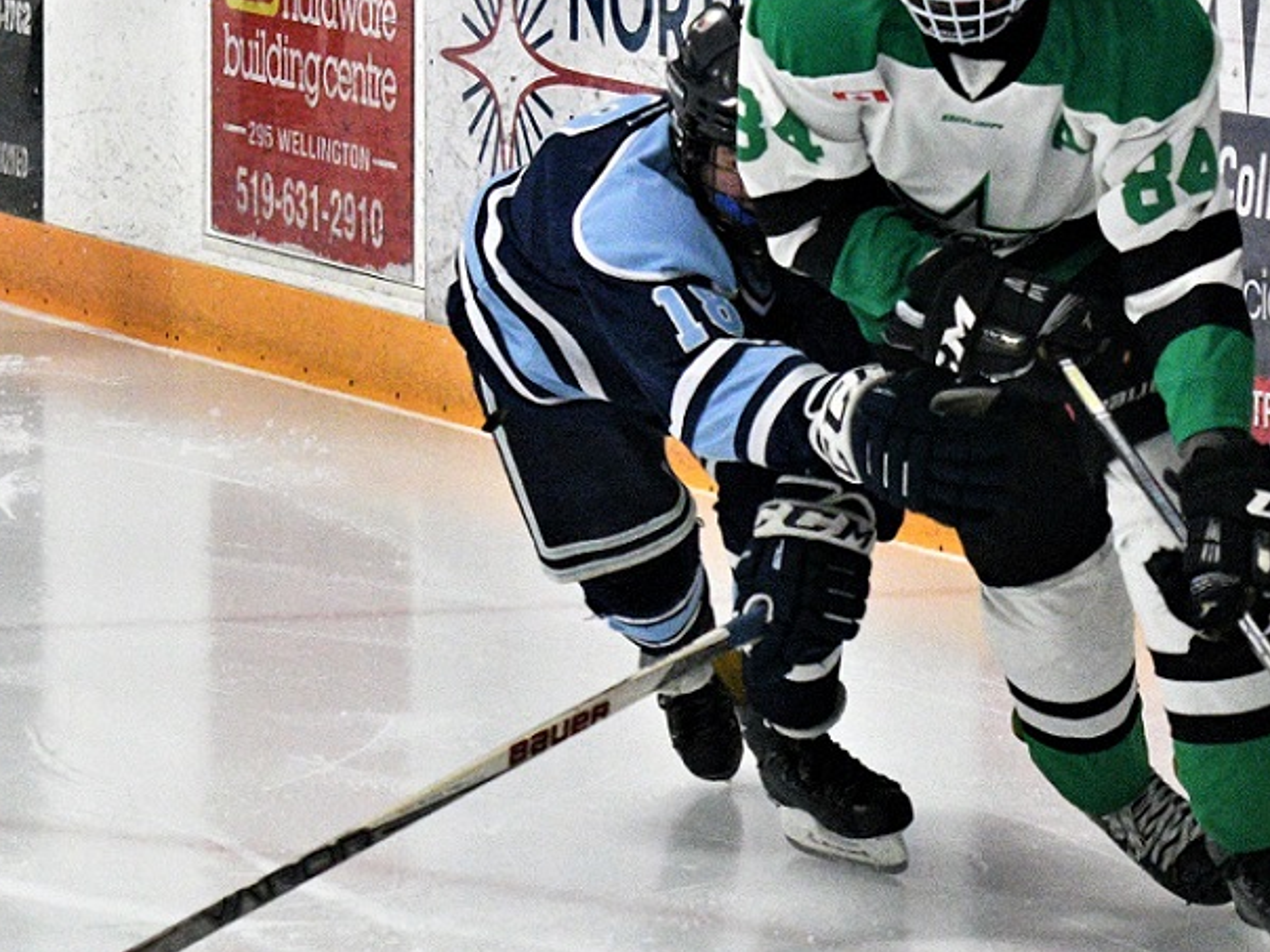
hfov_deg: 11.6
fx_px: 6237
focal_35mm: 170
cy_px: 483
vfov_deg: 8.7
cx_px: 936
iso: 11400
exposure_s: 1/1000
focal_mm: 70
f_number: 5
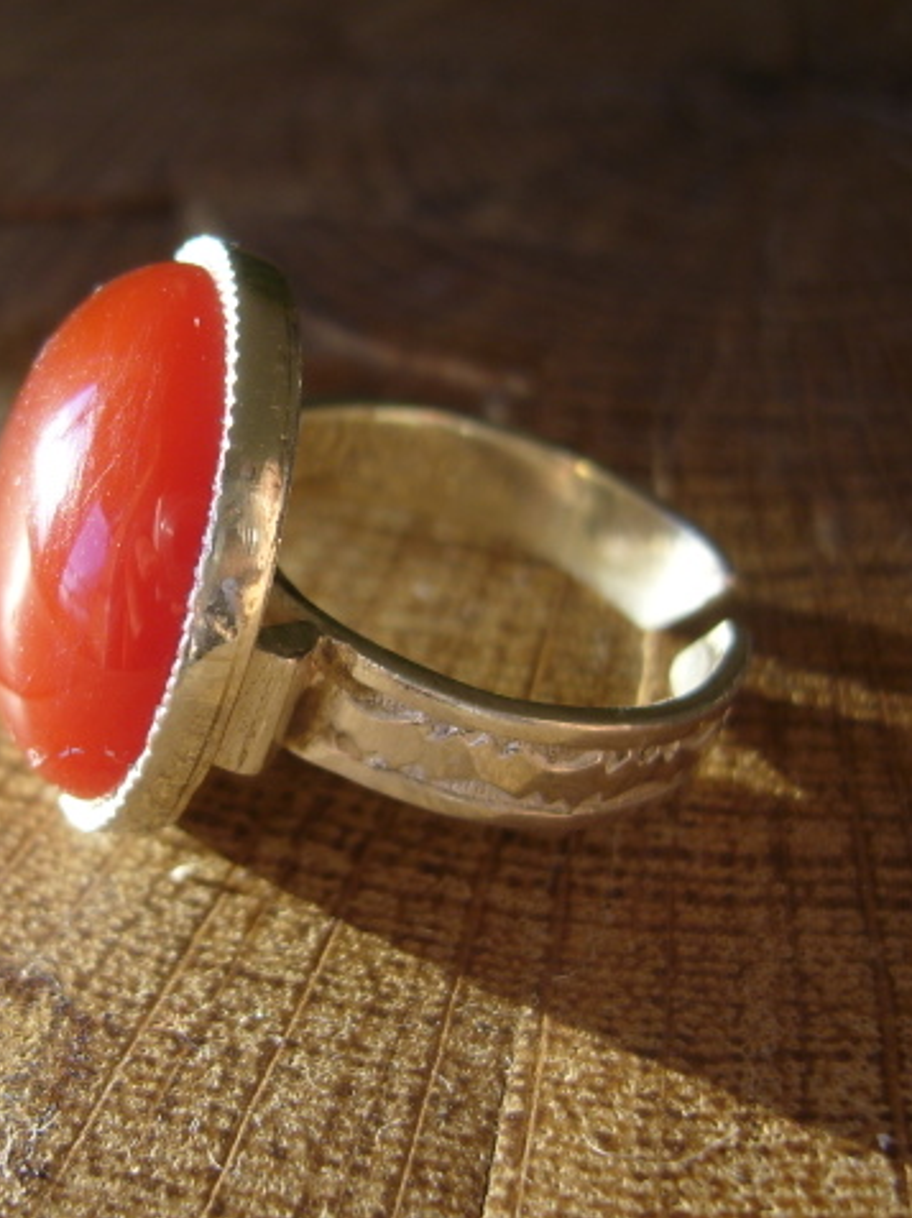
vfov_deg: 40.5
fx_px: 1653
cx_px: 194
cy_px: 608
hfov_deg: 30.2
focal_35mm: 47
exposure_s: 1/80
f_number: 2.8
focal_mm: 5.8
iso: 80
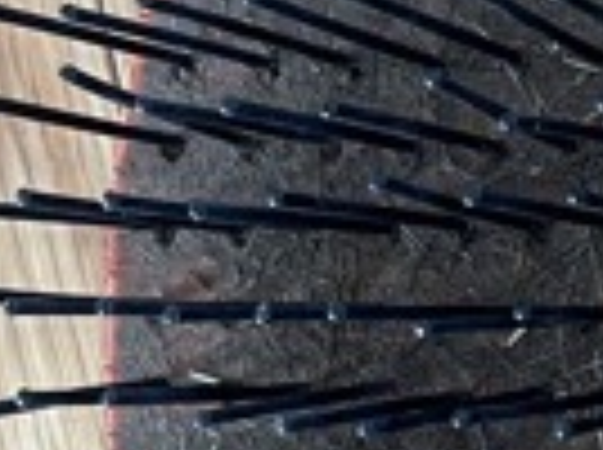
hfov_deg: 10.1
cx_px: 1386
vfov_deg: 8.4
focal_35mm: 175
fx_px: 3043
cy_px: 376
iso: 125
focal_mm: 5.1
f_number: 1.6
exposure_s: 1/60
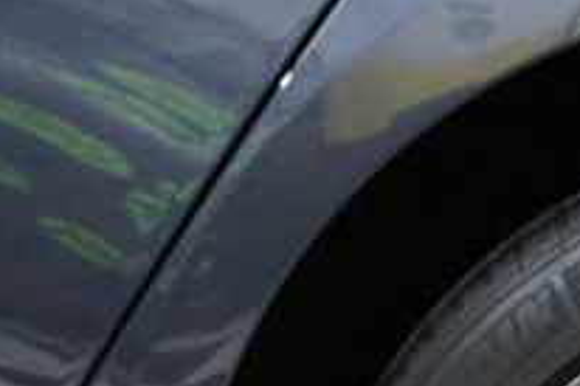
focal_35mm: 84
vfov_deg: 15.0
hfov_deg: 20.4
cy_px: 592
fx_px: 1352
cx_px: 893
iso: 1600
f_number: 3.5
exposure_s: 1/40
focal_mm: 18
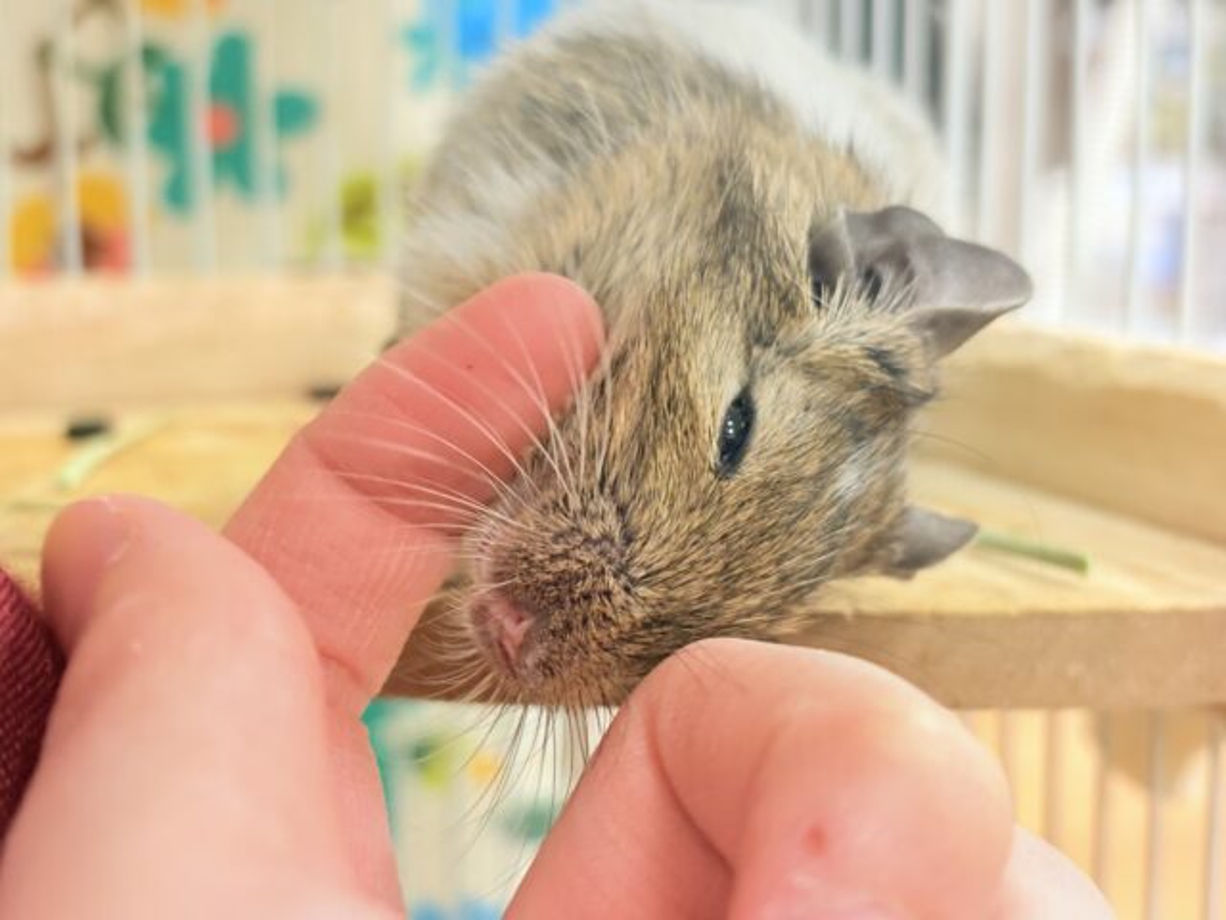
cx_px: 613
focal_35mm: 52
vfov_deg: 28.0
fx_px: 1842
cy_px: 460
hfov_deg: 36.8
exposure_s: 1/60
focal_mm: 5.96
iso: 125
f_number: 1.6
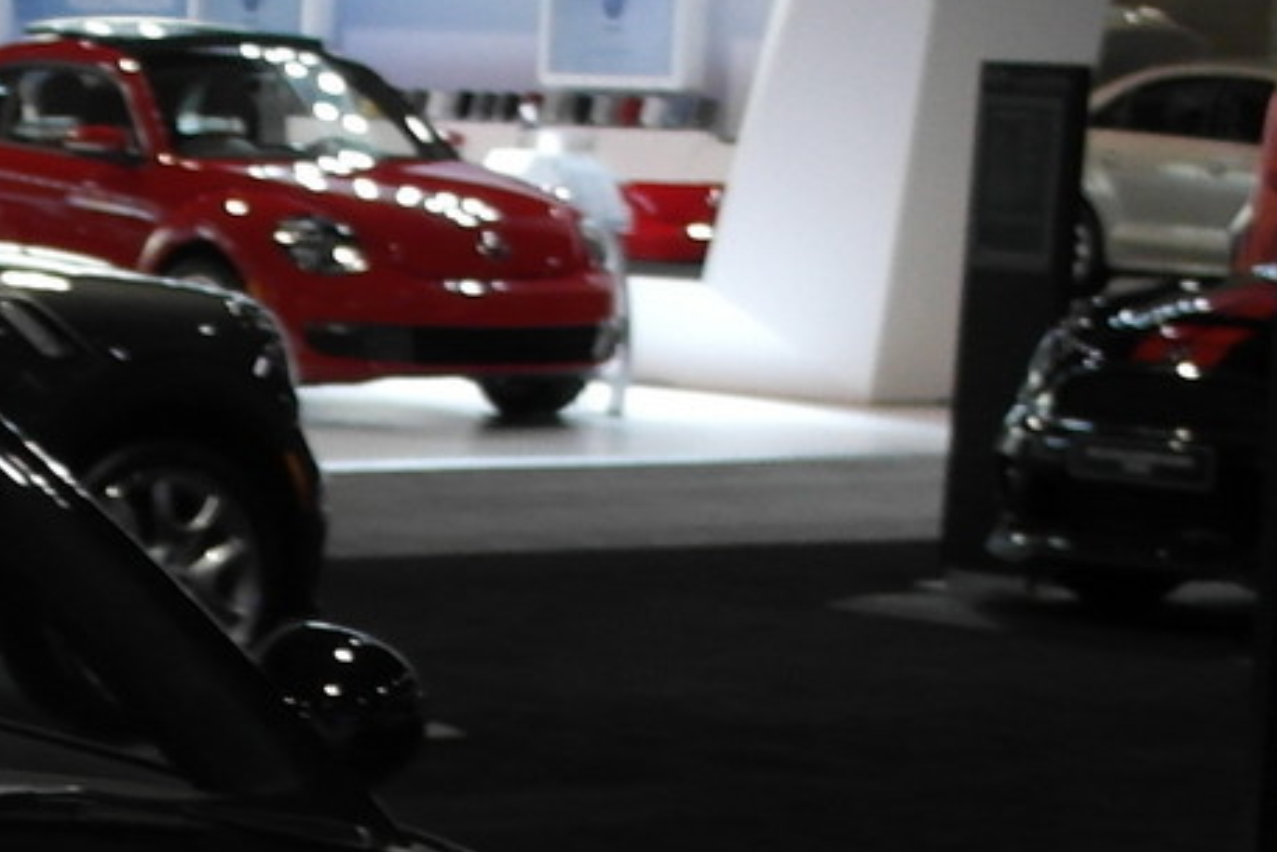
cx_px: -288
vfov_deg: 8.2
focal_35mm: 164
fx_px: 5819
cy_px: 1331
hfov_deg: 12.2
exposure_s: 1/60
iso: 400
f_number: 3.5
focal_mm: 20
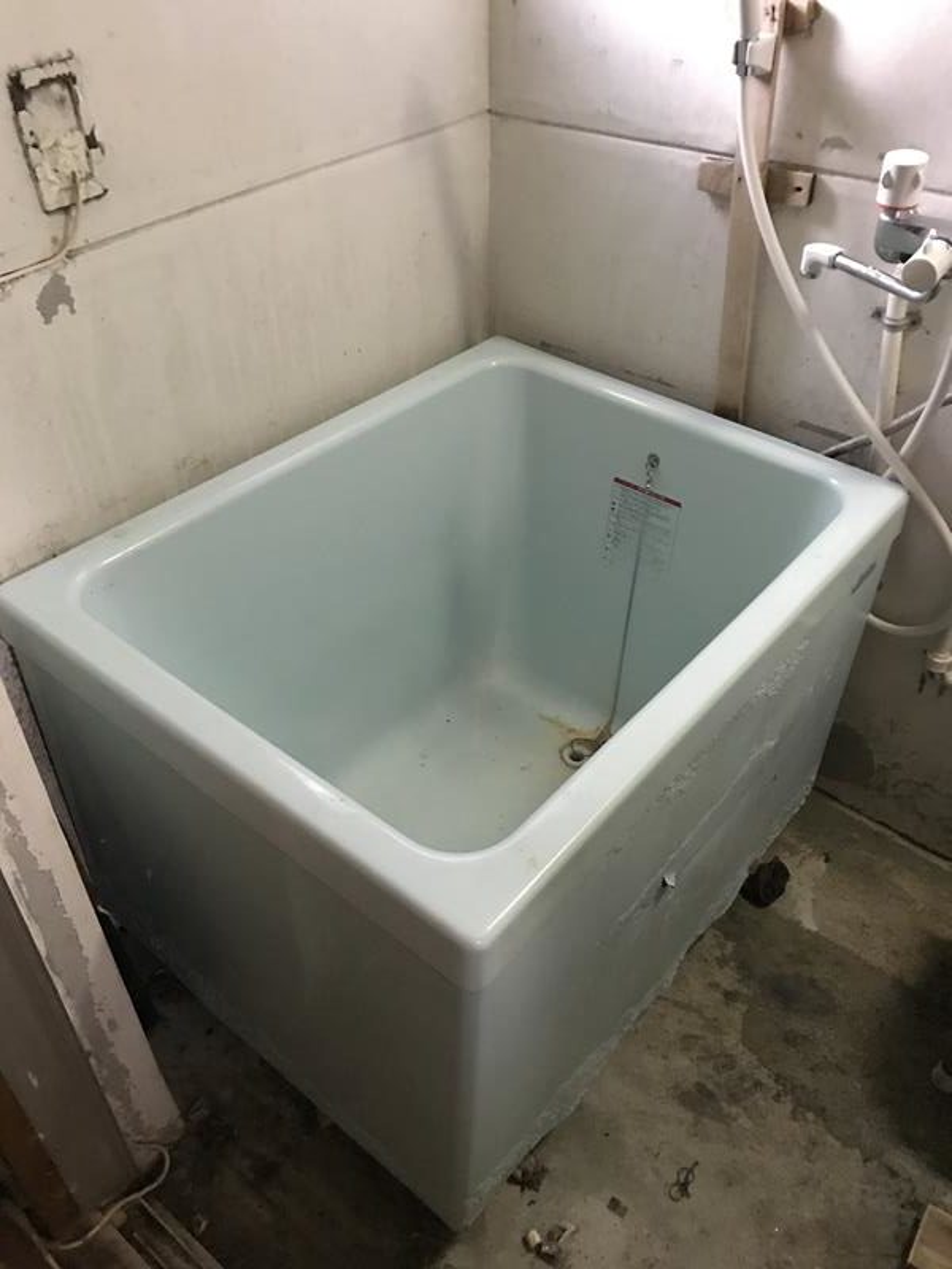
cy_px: 634
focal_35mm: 28
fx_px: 1027
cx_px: 476
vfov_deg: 63.4
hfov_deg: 49.7
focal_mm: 3.99
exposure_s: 1/5
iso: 80
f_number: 1.8
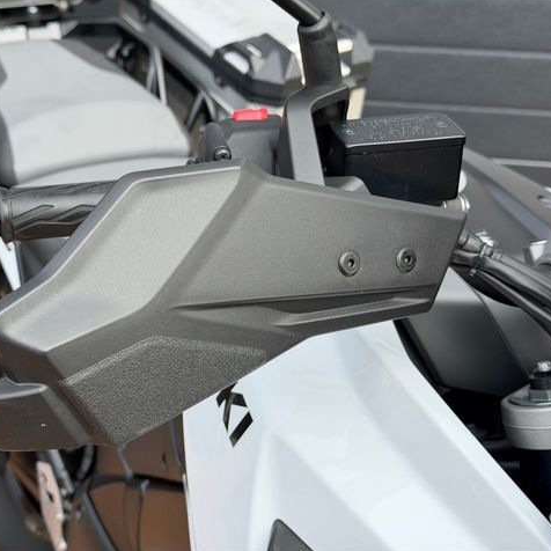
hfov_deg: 29.9
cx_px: 206
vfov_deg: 30.0
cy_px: 276
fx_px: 1026
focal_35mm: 57
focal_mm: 6.76
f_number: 1.78
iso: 80
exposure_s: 1/1429
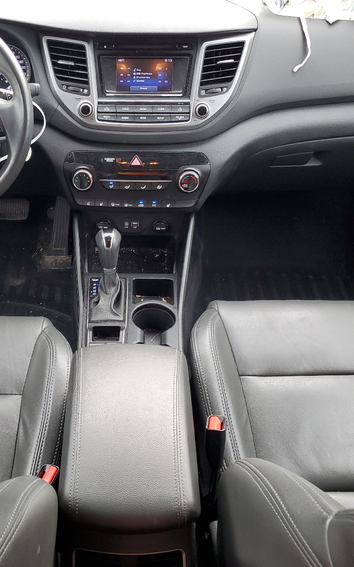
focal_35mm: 37
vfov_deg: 52.7
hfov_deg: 33.8
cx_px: 93
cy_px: 282
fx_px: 571
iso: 62
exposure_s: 1/120
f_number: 1.5
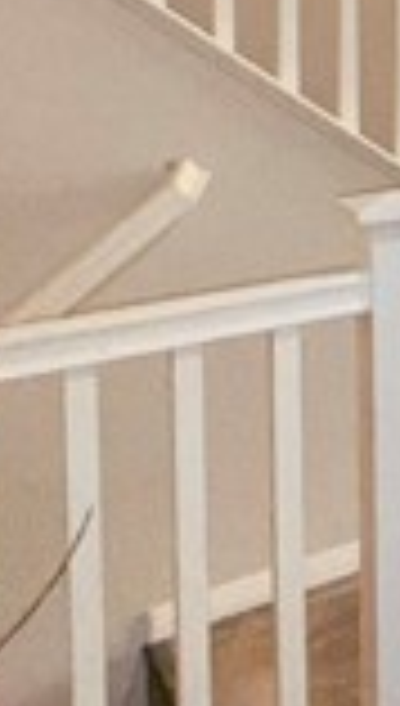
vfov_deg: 31.3
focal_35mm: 62
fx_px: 1162
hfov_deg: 13.3
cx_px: 1011
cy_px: 0
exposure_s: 1/120
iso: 100
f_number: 2.2
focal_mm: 2.22
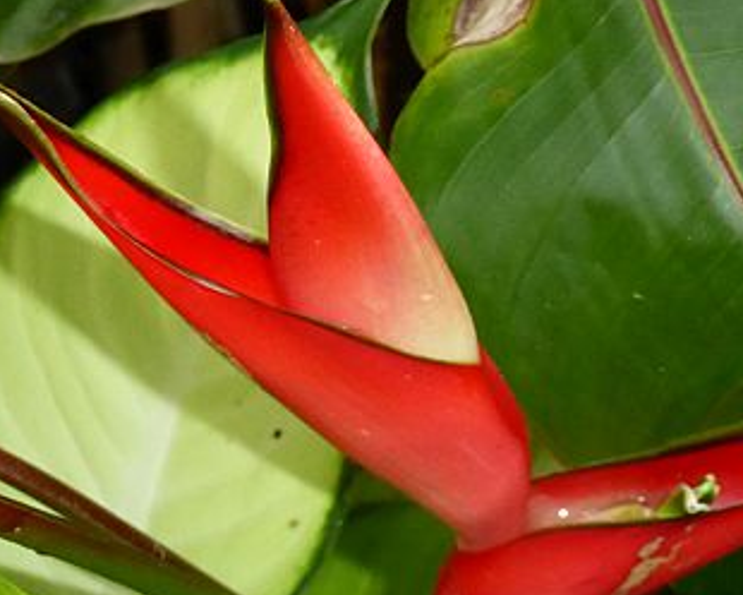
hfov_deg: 12.1
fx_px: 3496
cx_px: 439
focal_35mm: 159
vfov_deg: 9.7
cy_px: 566
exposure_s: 1/60
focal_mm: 13.2
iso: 800
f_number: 4.6
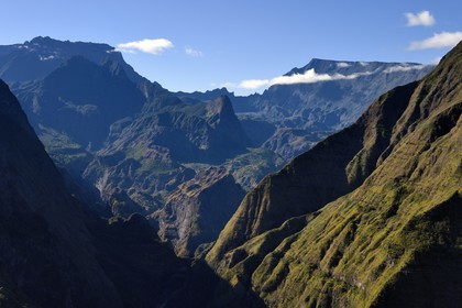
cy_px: 154
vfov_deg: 27.0
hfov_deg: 39.6
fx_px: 642
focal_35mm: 50
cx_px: 231
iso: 200
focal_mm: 50
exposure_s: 1/250
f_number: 14
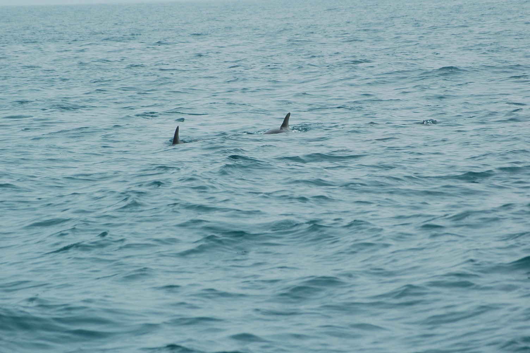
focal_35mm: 300
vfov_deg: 4.6
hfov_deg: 6.9
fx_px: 4413
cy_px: 176
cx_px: 265
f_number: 10
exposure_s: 1/500
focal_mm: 200
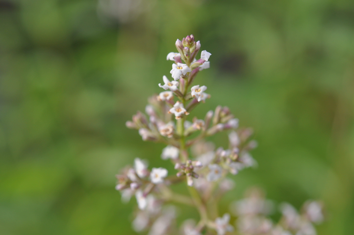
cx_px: 177
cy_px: 118
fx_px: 884
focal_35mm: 90
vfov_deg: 15.2
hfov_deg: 22.6
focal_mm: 60
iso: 200
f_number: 8
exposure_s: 1/320
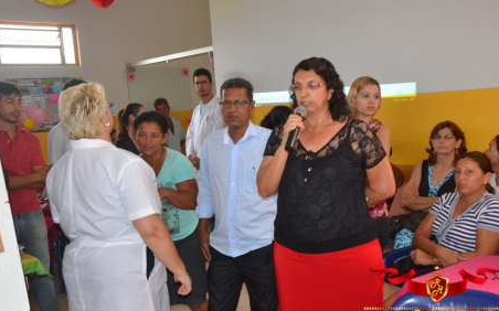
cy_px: 158
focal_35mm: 44
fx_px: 598
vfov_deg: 29.2
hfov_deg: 45.3
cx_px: 245
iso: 640
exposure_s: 1/60
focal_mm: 26
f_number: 3.8
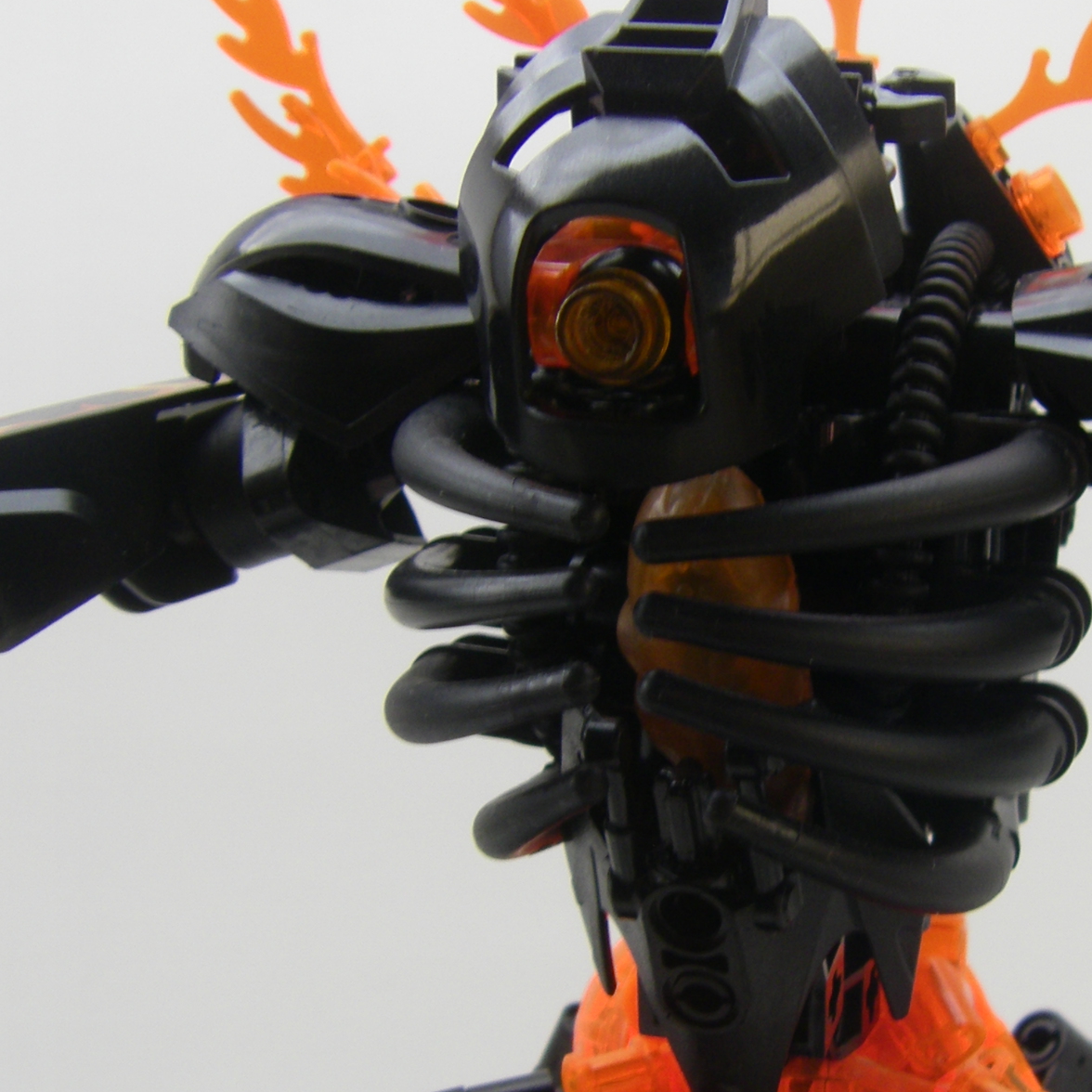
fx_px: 2641
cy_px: 658
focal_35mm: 74
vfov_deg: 23.3
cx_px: 839
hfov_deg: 23.1
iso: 80
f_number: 3.5
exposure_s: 1/50
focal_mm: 6.3
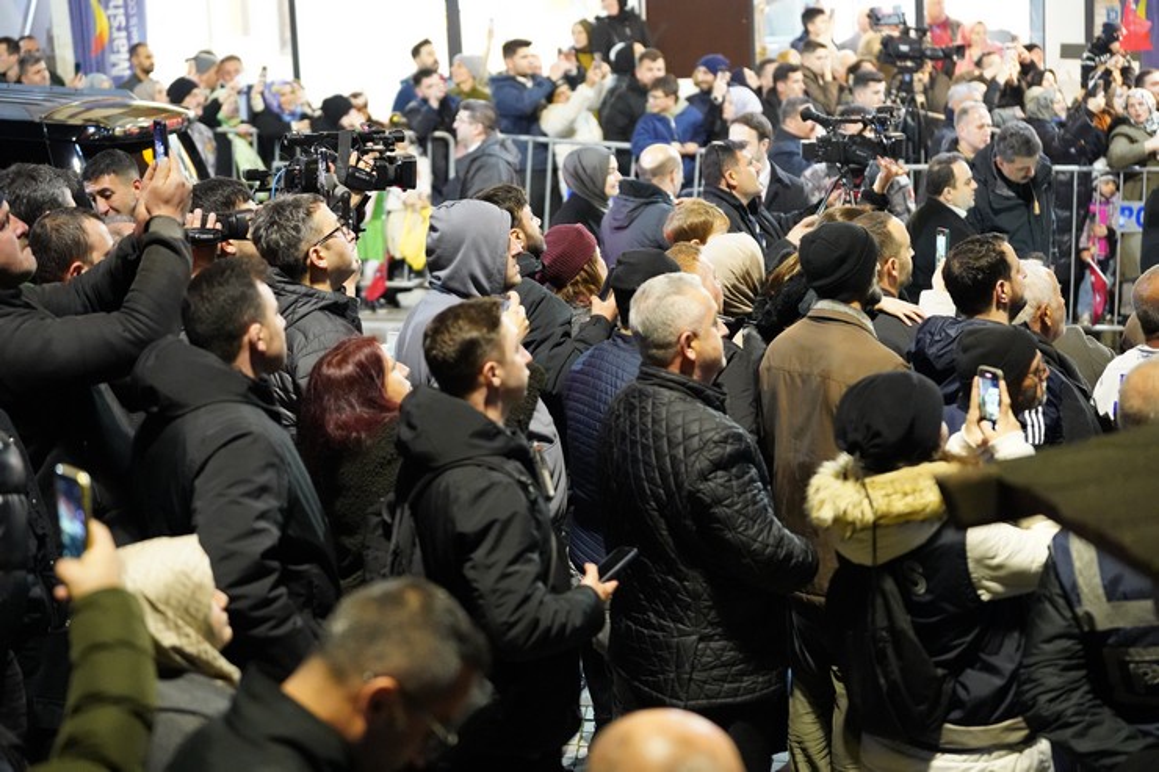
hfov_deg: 28.8
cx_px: 580
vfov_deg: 19.4
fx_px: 2253
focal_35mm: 70
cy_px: 386
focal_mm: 70
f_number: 2.8
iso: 12800
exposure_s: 1/80
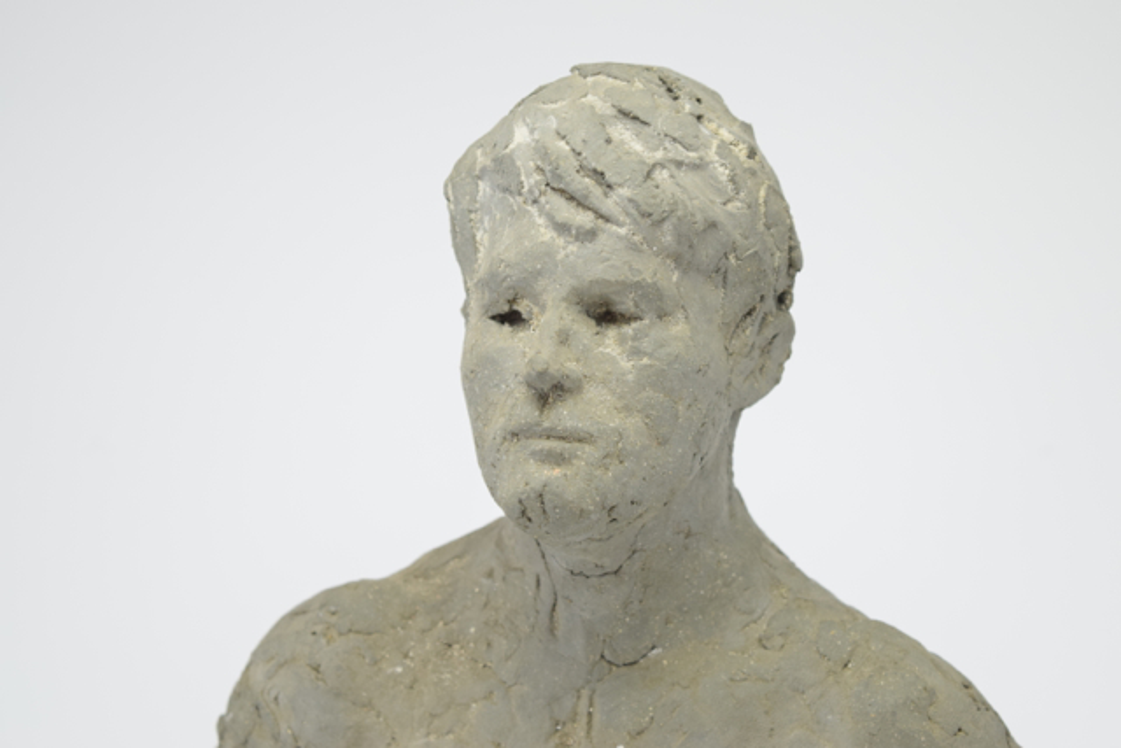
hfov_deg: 24.6
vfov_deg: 16.6
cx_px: 560
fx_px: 2569
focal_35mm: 82
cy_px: 374
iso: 800
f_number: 5.6
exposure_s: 1/125
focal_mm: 55
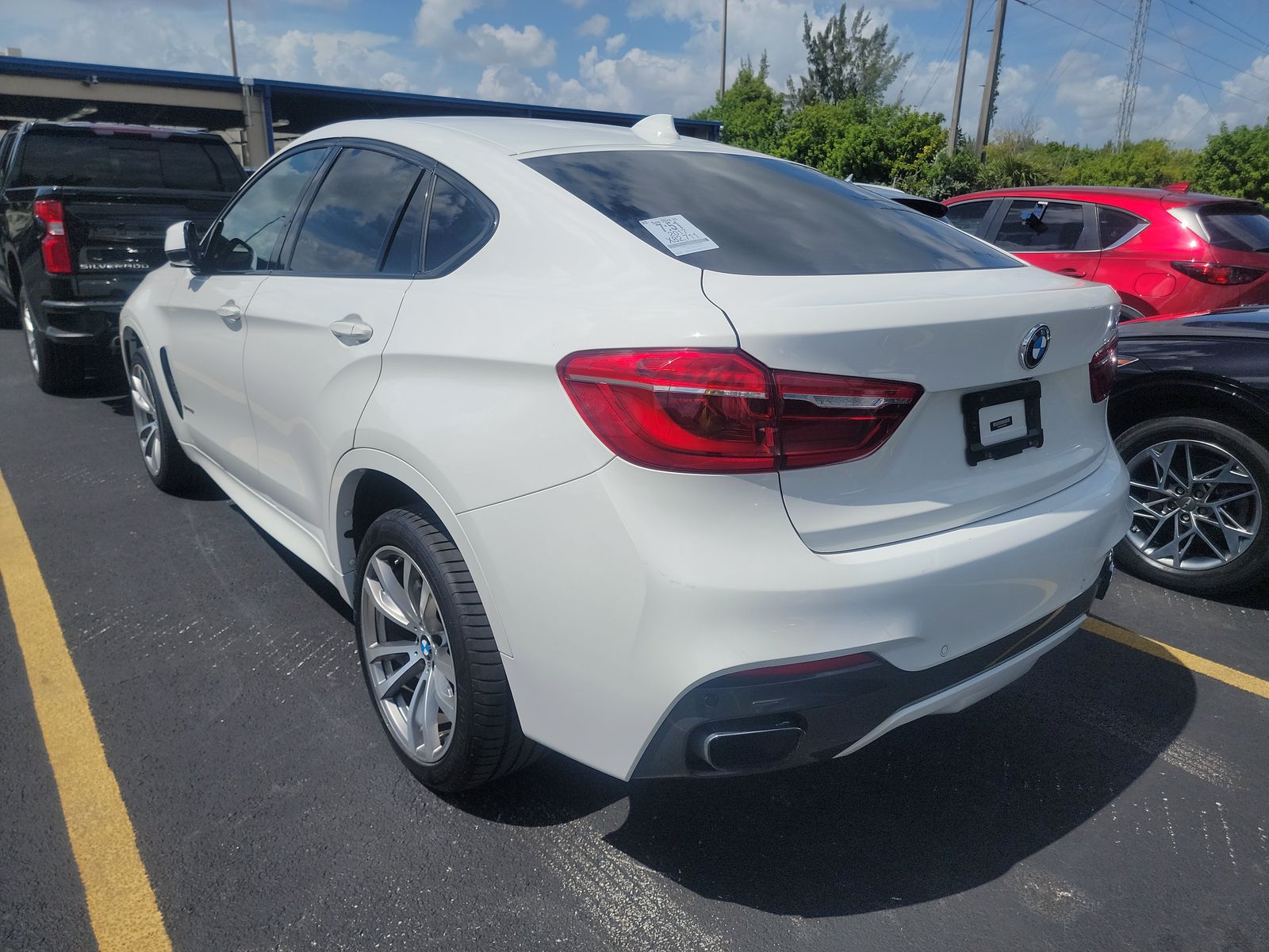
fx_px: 880
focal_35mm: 24
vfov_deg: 56.8
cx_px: 634
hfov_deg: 71.6
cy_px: 476
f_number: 1.8
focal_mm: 6.7
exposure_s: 1/1919
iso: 50
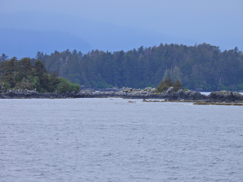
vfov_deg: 3.3
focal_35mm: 450
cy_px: 91
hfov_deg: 4.4
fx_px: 3159
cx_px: 122
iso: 100
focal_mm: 80.3
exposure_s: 1/640
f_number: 5
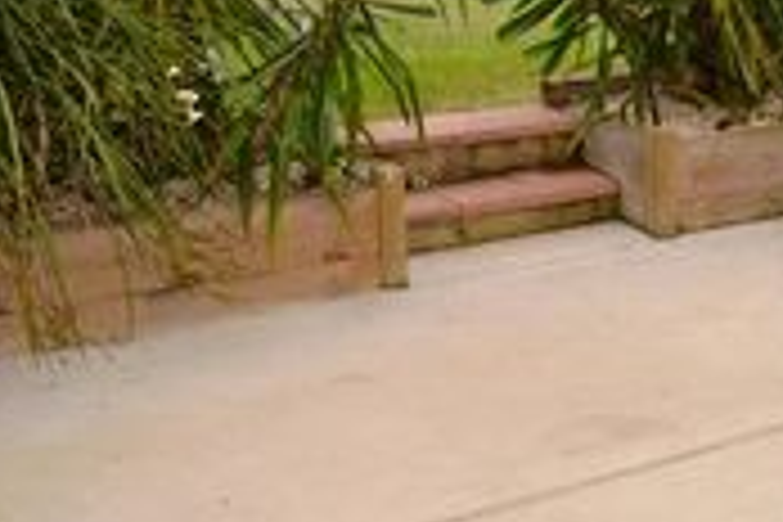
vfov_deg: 18.4
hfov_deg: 25.4
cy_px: 74
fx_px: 1588
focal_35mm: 73
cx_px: 891
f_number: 4
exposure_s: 1/125
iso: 180
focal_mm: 18
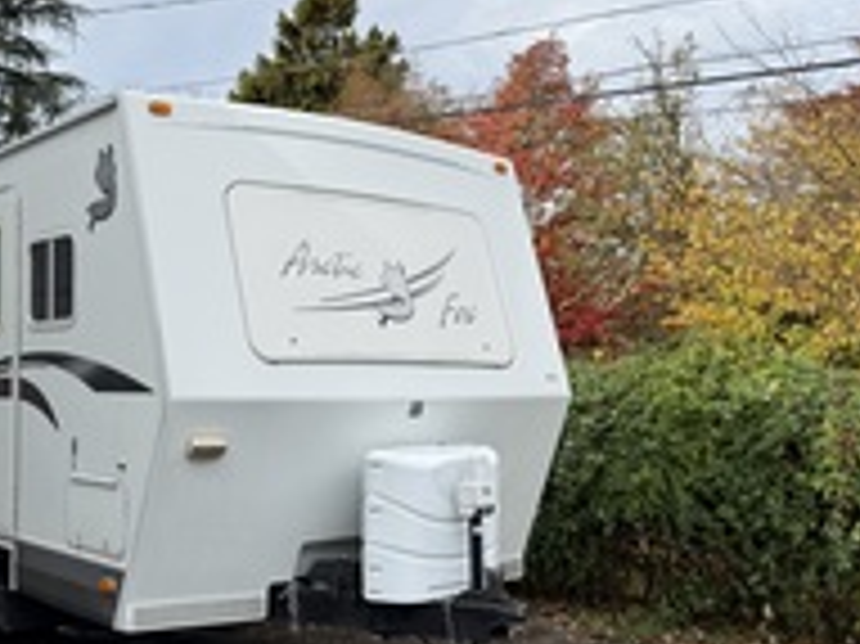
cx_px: 347
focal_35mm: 44
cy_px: 354
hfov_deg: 42.8
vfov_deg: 32.8
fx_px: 1092
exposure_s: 1/3279
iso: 80
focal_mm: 6.76
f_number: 1.78
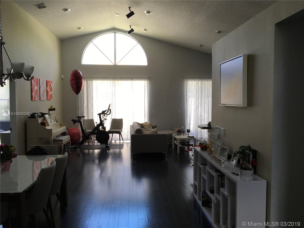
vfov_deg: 48.2
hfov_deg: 61.7
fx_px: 255
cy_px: 114
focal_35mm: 29
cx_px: 152
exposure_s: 1/120
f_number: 2.2
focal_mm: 4.15
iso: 32
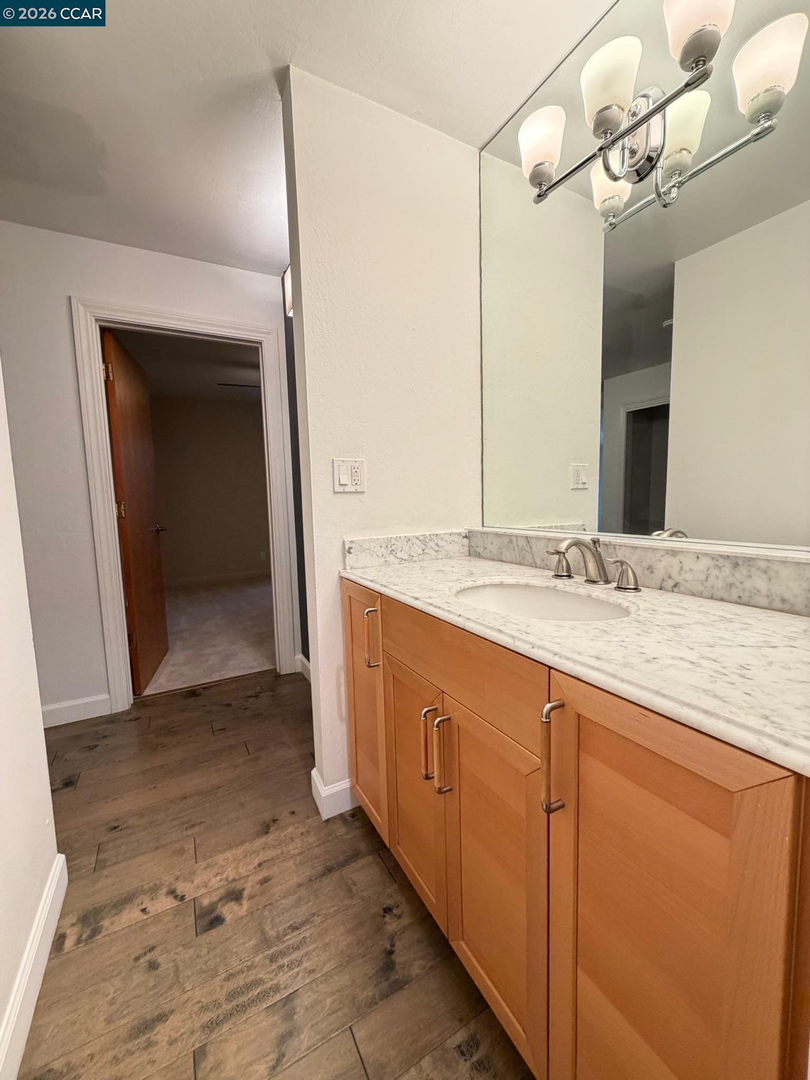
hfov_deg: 85.7
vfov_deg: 102.1
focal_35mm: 14
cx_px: 405
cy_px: 540
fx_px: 437
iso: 320
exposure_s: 1/60
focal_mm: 2.22
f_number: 2.2
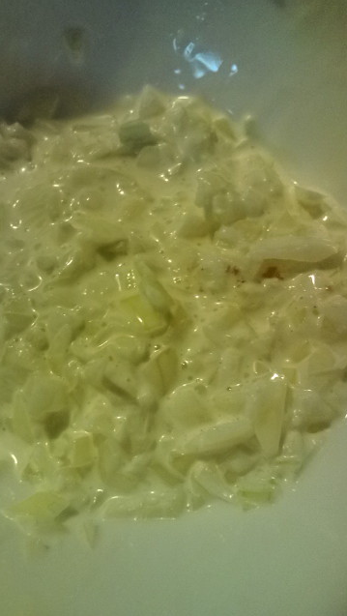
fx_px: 572
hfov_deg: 33.6
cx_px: 131
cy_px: 308
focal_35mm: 35
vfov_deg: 56.6
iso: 105
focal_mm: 3.3
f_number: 2.8
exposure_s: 1/20
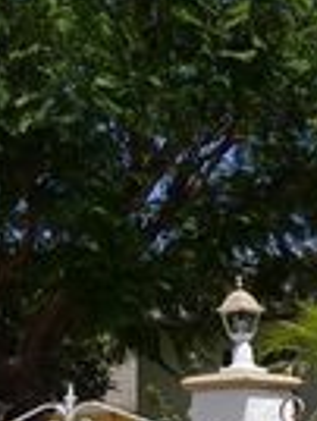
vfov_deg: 22.1
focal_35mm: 86
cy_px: 385
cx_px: 643
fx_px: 1047
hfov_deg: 14.3
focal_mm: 9
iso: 100
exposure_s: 1/400
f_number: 5.6
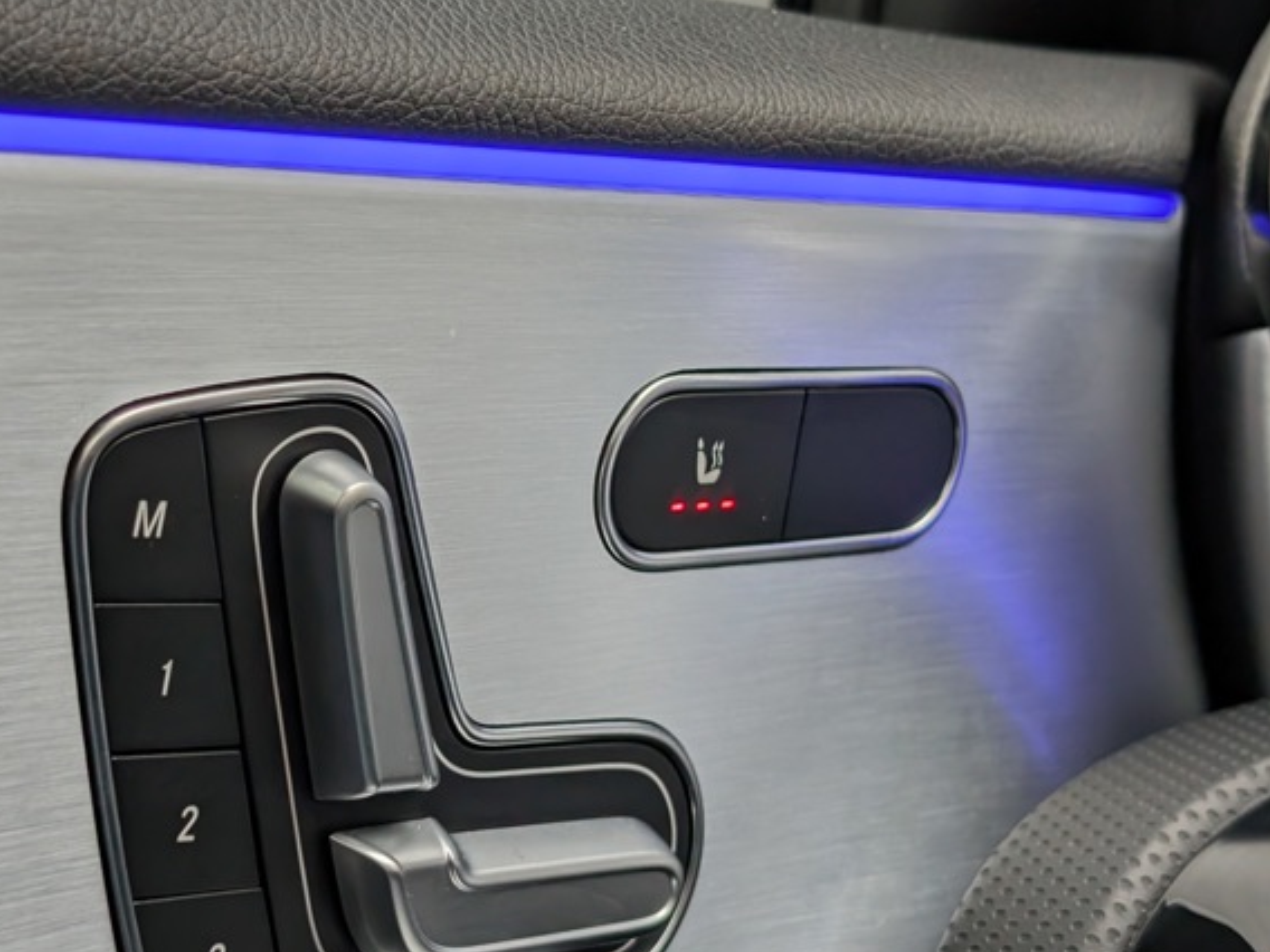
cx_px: 557
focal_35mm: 69
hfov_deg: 28.1
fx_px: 2531
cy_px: 543
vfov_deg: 21.3
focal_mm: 6.9
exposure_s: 1/91
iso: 206
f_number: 1.68
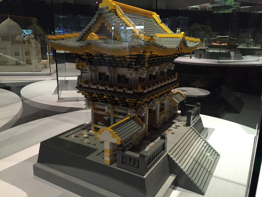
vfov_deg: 48.2
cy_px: 98
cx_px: 131
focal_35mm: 29
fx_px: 219
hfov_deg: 61.7
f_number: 2.2
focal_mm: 4.15
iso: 250
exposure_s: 1/24
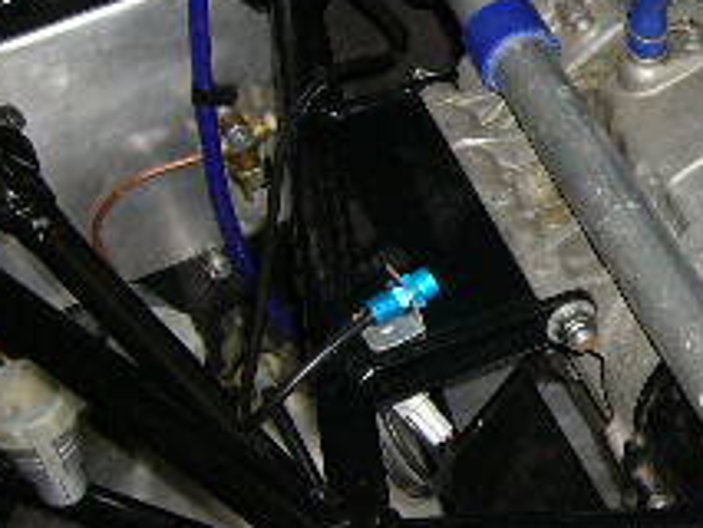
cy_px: 116
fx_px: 2134
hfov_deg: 17.8
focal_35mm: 105
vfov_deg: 14.0
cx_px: 852
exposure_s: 1/60
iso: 100
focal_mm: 5.8
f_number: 2.8
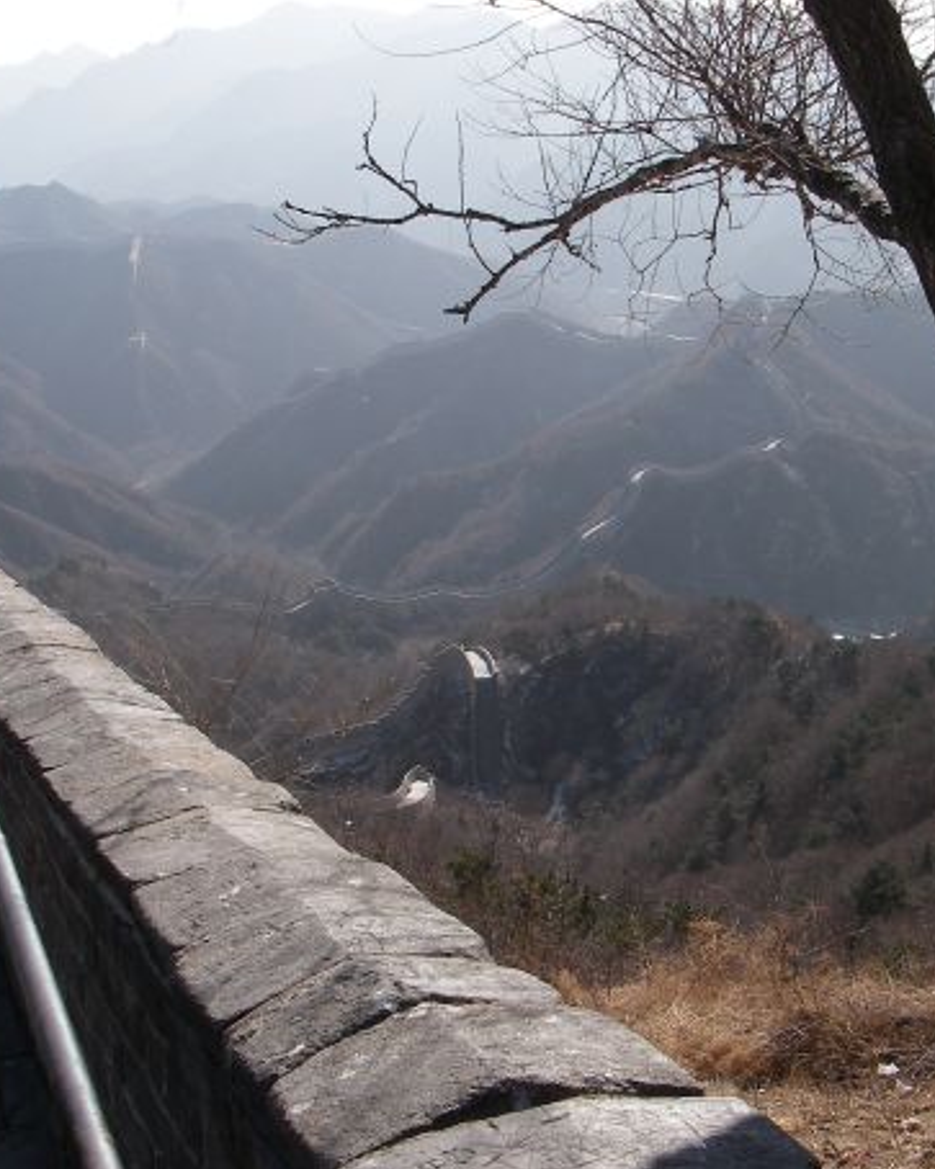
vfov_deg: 37.3
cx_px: 587
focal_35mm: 50
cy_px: 588
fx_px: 1730
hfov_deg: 30.1
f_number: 6.6
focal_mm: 6.3
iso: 64
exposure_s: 1/160
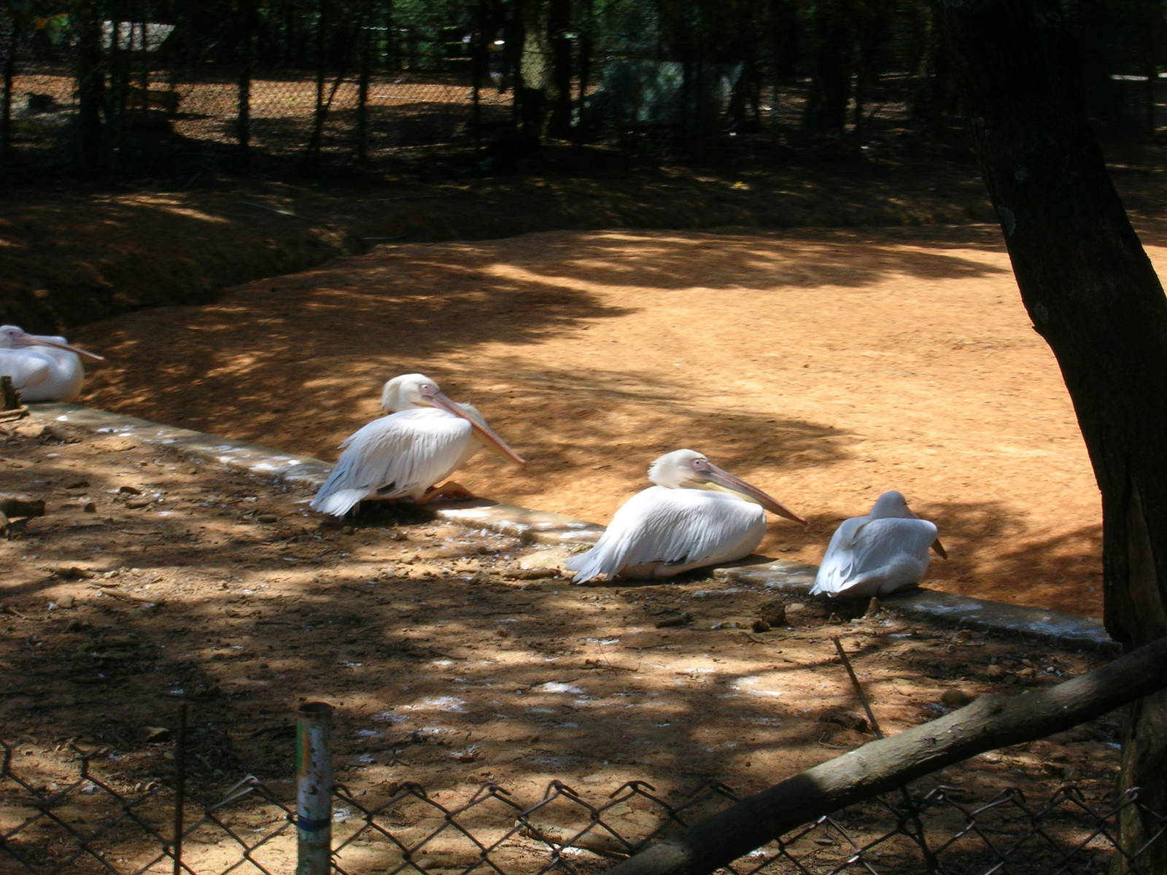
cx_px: 584
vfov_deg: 15.7
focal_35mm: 94
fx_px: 3169
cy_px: 438
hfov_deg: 20.9
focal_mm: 15.7
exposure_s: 1/61
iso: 50
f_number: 7.9
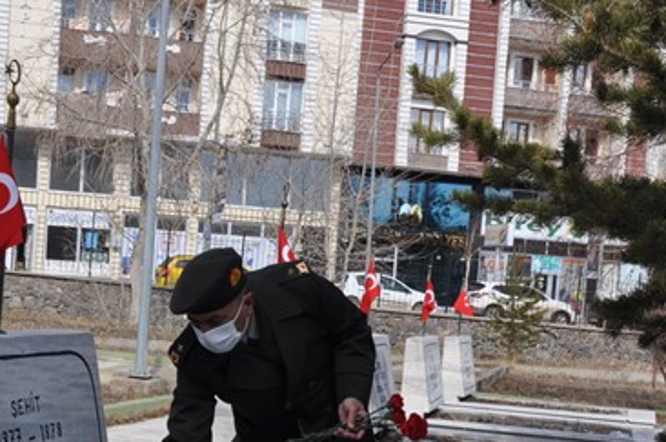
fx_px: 1182
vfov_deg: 20.8
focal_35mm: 64
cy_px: 377
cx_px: 246
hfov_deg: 31.3
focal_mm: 24
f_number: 13
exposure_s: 1/160
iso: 200
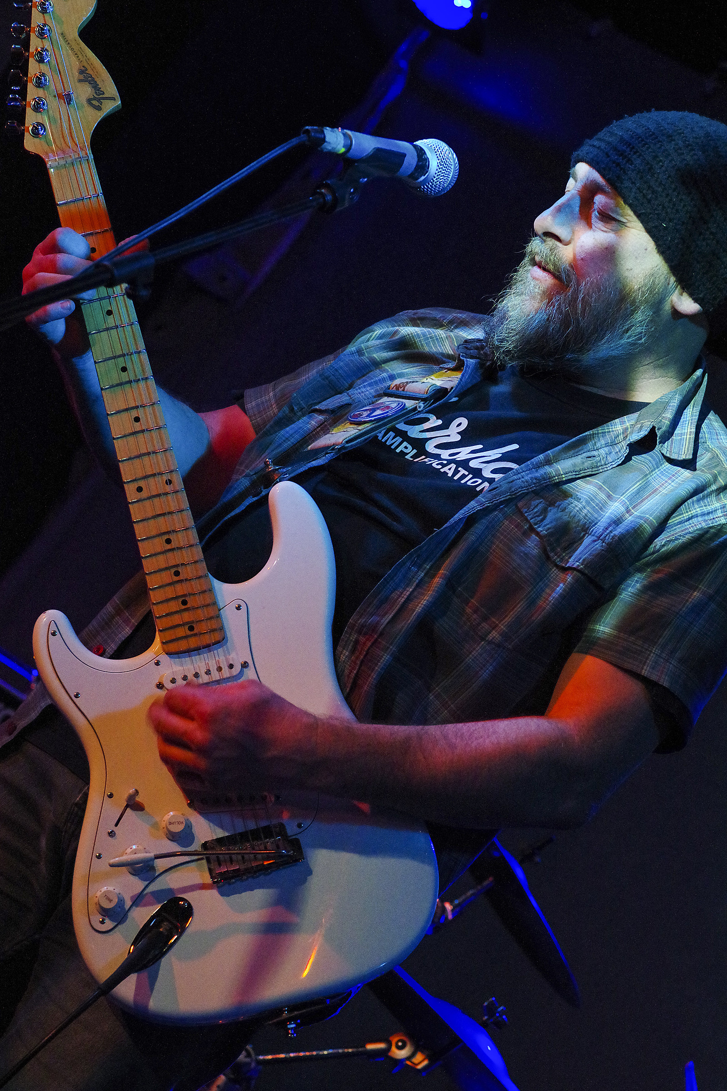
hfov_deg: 10.8
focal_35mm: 127
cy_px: 546
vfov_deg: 16.1
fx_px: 3847
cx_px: 364
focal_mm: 85
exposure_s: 1/100
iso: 6400
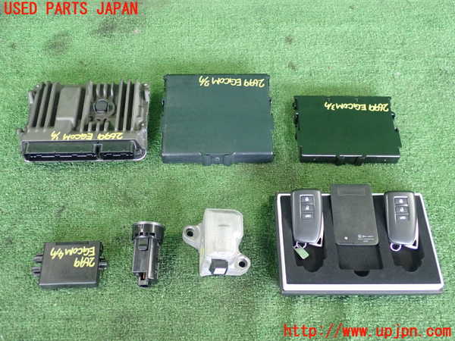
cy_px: 170
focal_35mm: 38
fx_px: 499
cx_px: 228
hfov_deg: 49.0
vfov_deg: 37.7
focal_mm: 6.86
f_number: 2.7
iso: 800
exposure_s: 1/30
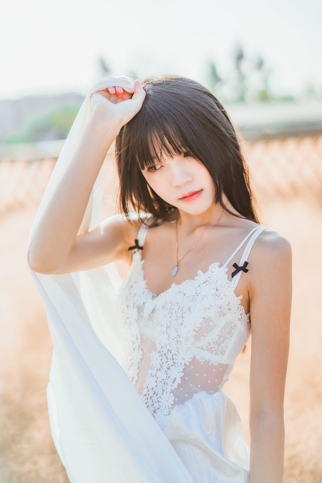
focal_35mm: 50
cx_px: 161
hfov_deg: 27.0
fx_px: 671
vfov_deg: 39.6
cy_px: 242
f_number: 1.4
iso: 64
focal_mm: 50
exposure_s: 1/4000
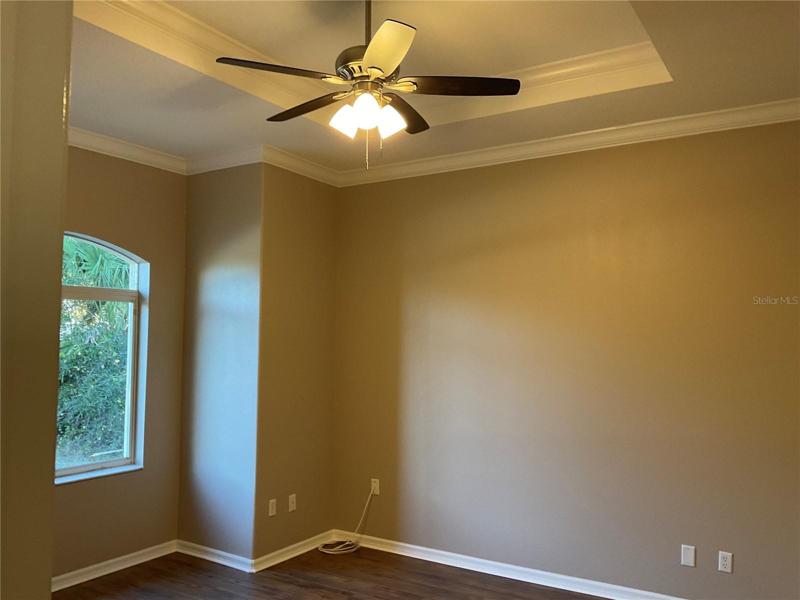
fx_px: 670
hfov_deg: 61.7
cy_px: 300
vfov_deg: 48.2
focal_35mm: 29
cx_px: 400
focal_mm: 3
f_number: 1.8
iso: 64
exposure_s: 1/60
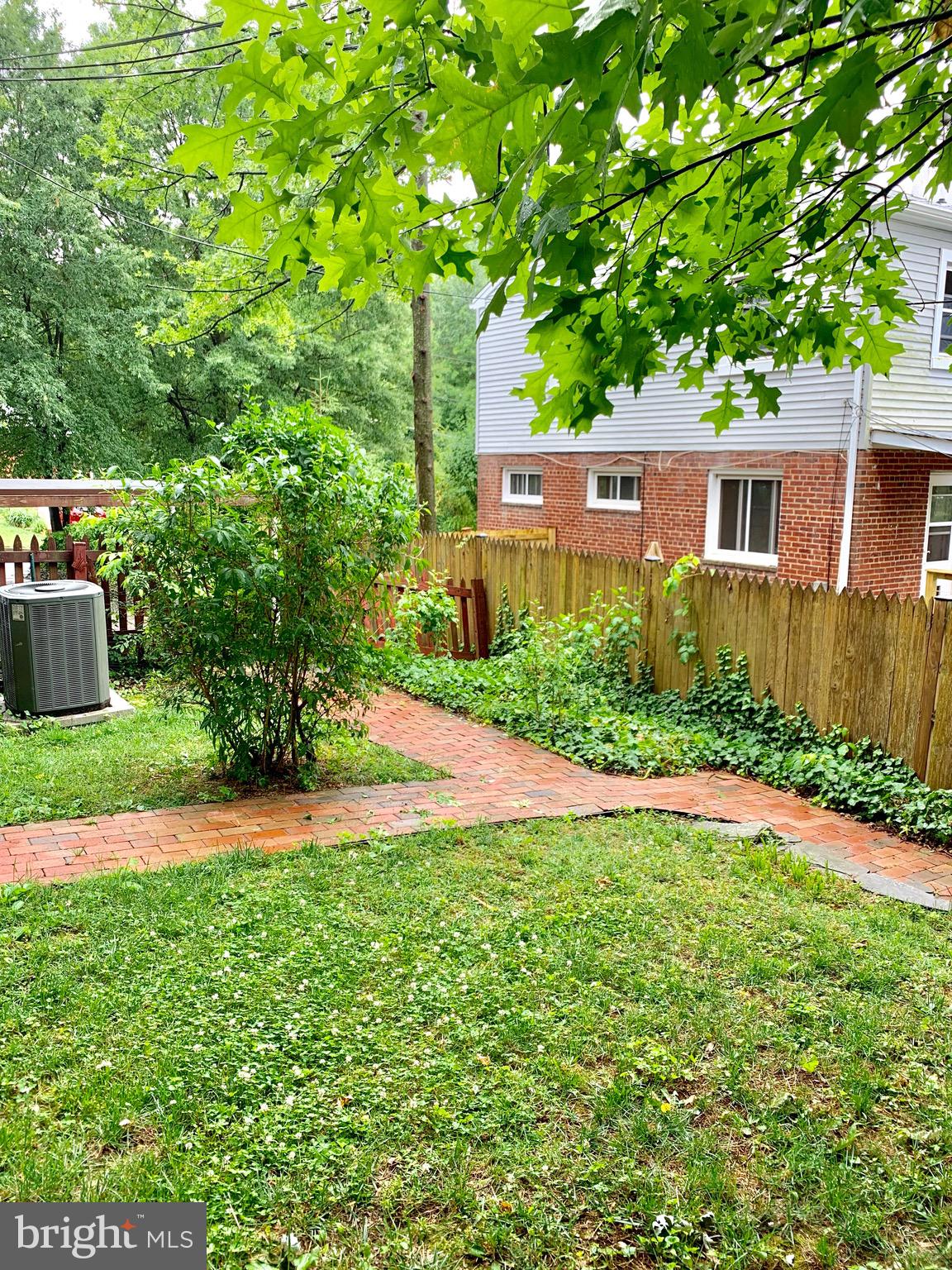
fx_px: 953
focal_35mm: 26
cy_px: 635
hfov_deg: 53.1
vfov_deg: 67.3
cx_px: 476
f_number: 1.8
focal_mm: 4.25
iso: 32
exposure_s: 1/121
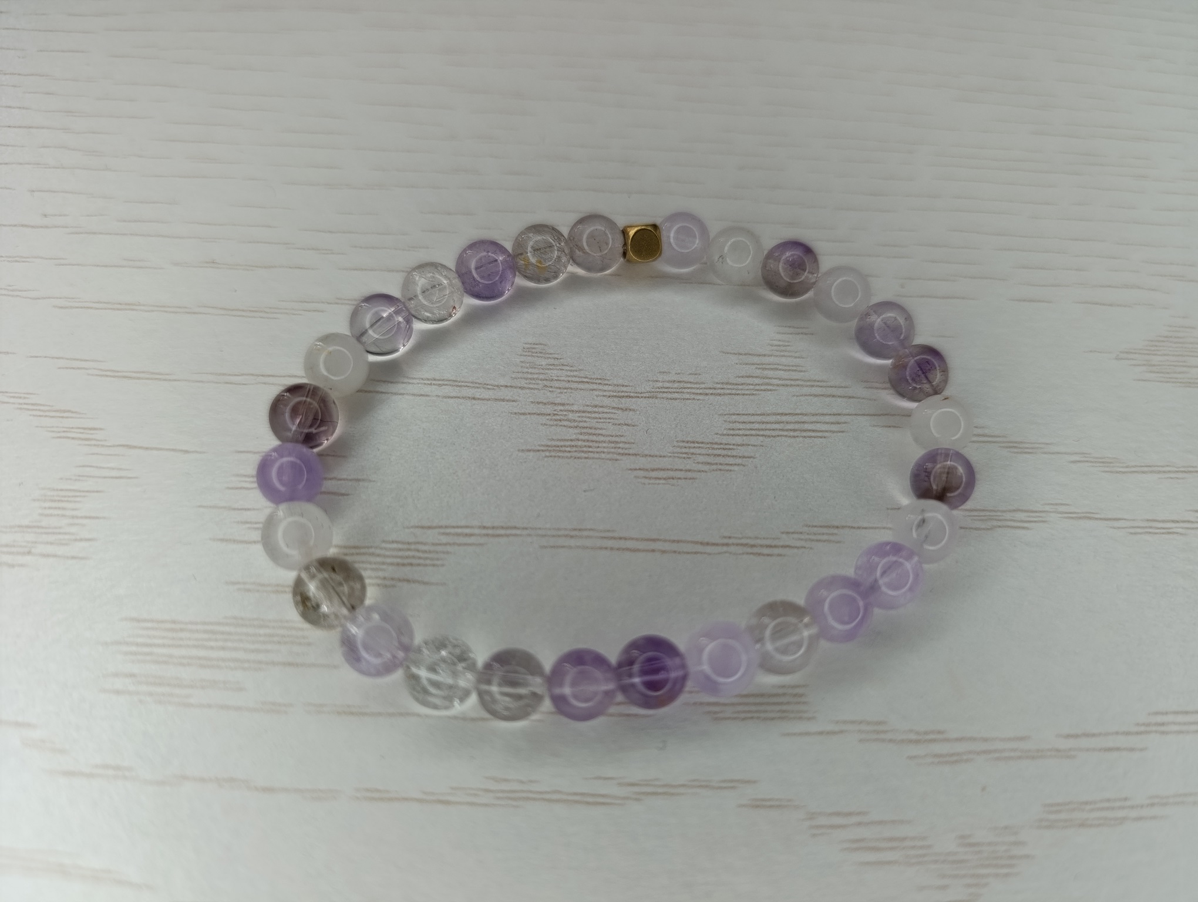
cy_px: 451
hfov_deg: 73.8
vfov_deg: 59.0
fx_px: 797
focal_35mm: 23
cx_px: 599
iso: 64
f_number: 1.6
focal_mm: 6.14
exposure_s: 1/100
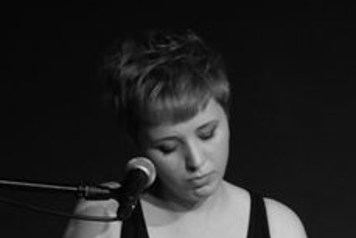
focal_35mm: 468
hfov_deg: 4.4
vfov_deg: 2.9
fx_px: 4631
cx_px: 182
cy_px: 165
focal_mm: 110
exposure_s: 1/125
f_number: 5
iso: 1600
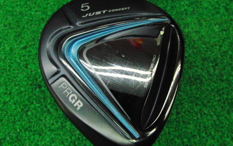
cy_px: 72
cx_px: 118
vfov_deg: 32.0
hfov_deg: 49.3
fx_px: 254
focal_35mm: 40
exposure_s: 1/320
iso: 3200
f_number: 3.6
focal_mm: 6.42
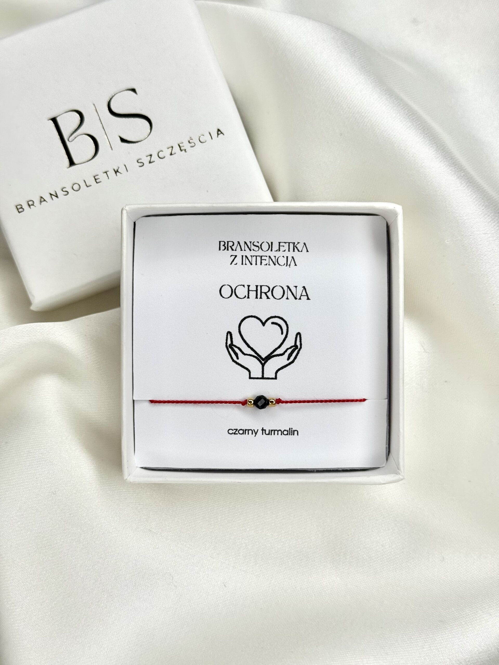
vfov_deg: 39.7
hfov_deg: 30.3
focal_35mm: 48
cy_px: 332
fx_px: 923
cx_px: 250
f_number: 1.78
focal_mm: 6.76
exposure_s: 1/1429
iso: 64
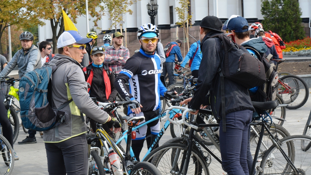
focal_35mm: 88
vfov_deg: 13.8
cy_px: 81
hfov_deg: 24.3
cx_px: 157
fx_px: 722
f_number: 8
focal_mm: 55
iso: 200
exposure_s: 1/250
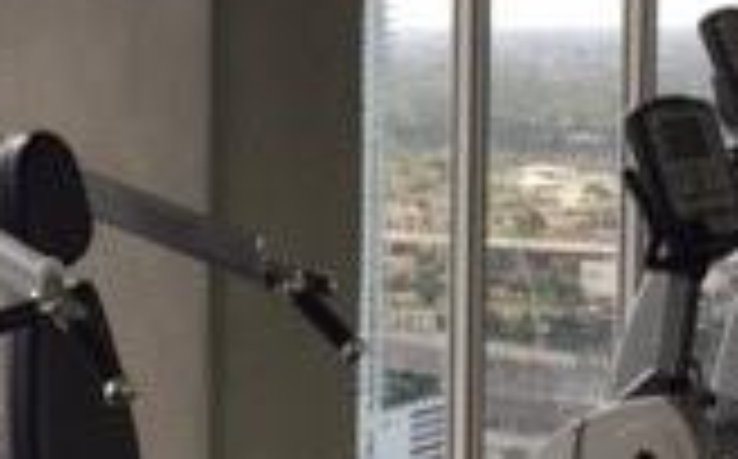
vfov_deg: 10.9
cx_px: 266
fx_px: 2410
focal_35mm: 120
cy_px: 225
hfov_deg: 17.4
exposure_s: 1/282
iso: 32
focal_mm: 4.15
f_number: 2.2
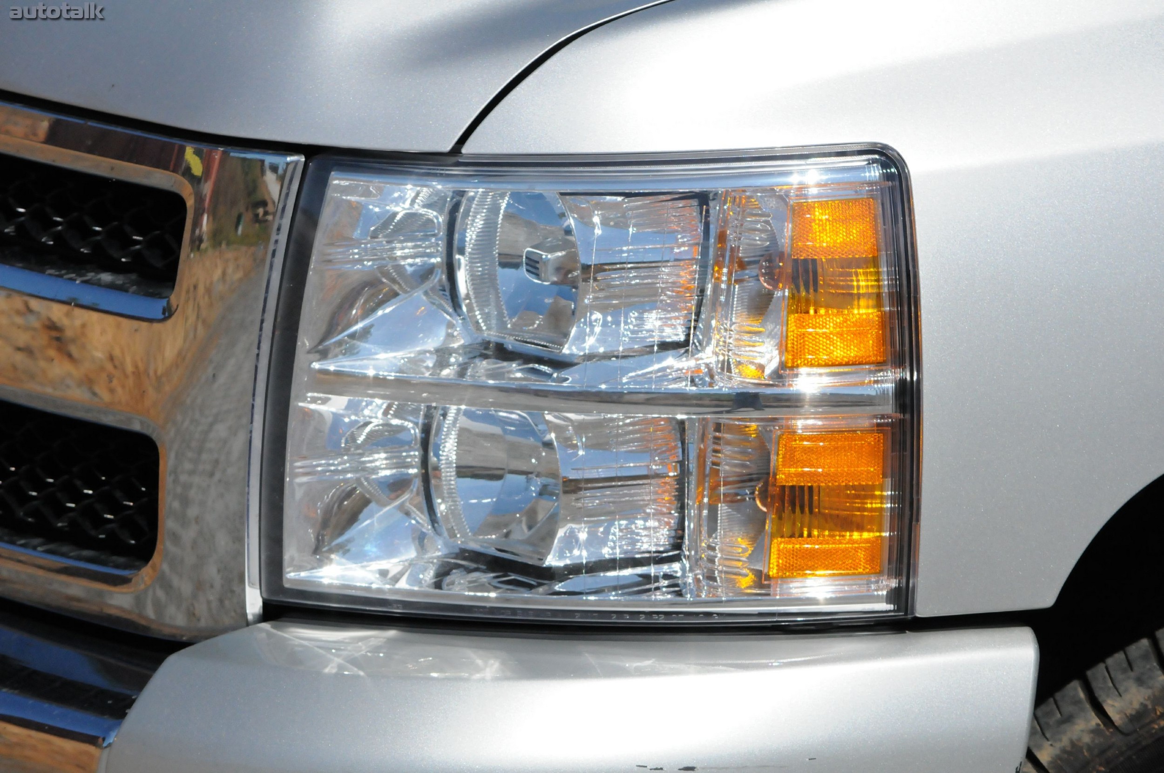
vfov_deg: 8.9
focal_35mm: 153
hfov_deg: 13.4
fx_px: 4941
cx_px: 582
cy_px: 386
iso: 1800
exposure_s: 1/8000
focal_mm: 102
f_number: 10
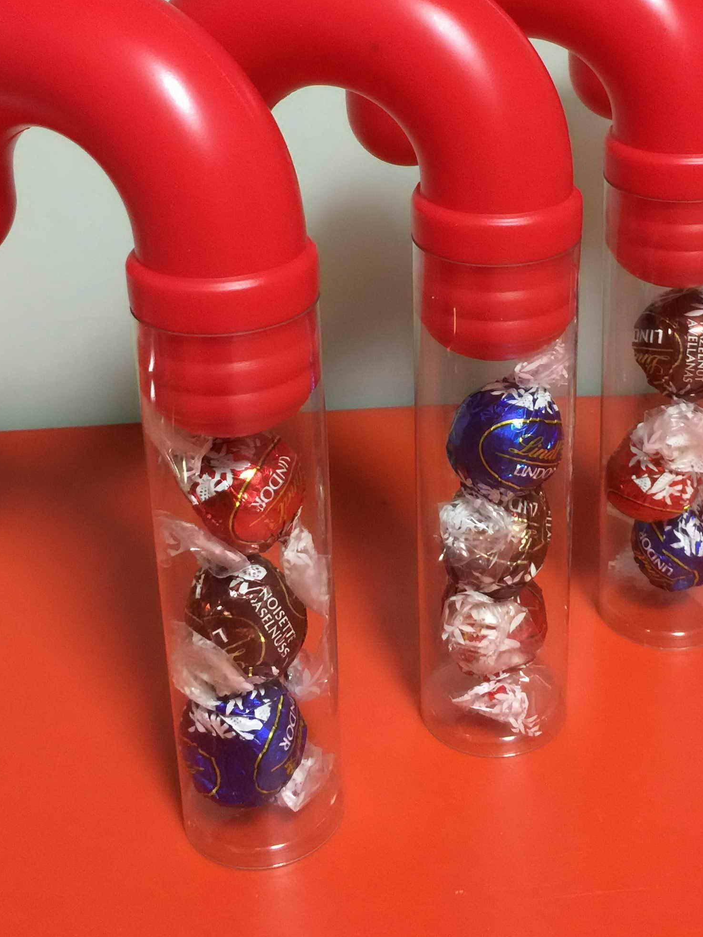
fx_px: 1300
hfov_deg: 30.2
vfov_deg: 38.9
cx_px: 415
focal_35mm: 48
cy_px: 273
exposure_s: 1/4
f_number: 2.2
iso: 64
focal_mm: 4.15
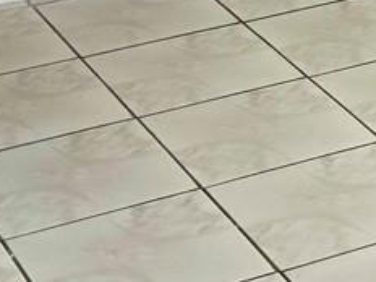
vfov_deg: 7.9
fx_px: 1944
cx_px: 598
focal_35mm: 179
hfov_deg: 10.6
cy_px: -288
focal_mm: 5.96
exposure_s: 1/120
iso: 40
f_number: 1.6
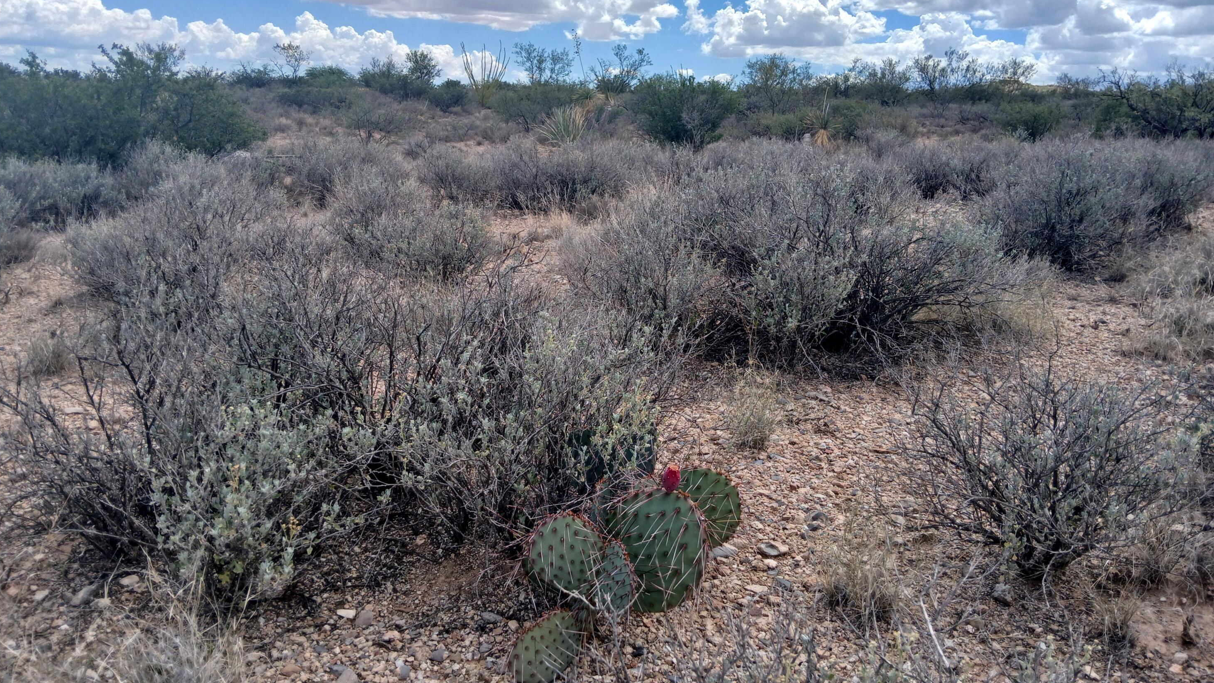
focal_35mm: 29
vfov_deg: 40.1
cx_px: 596
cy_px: 308
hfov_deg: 66.1
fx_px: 934
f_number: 1.8
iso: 20
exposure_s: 1/588
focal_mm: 3.98
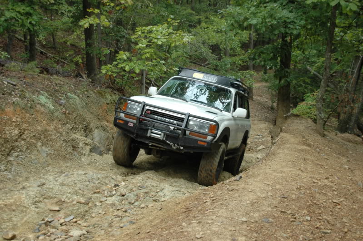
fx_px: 468
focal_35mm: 46
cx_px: 182
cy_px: 120
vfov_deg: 28.9
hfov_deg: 42.4
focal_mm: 31
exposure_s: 1/80
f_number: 5
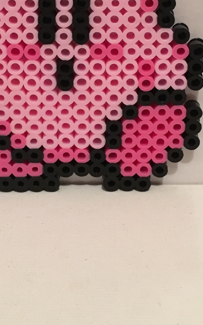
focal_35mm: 63
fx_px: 557
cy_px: 63
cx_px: 82
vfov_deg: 31.6
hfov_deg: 20.6
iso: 250
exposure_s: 1/15
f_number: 2.2
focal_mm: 4.15
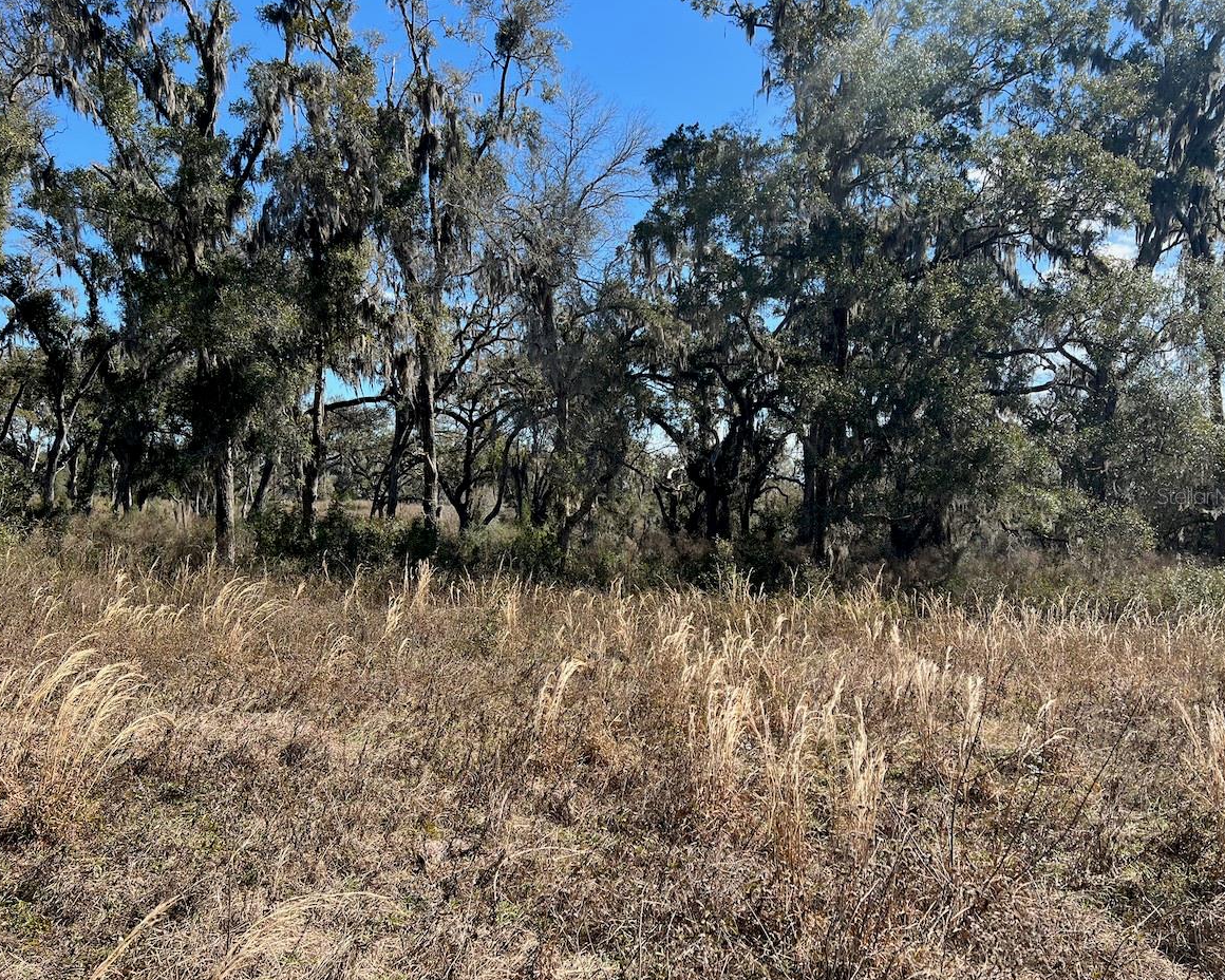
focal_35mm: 28
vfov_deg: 51.5
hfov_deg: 62.2
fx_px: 1015
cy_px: 495
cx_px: 581
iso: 50
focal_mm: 5.7
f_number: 1.5
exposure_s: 1/2083
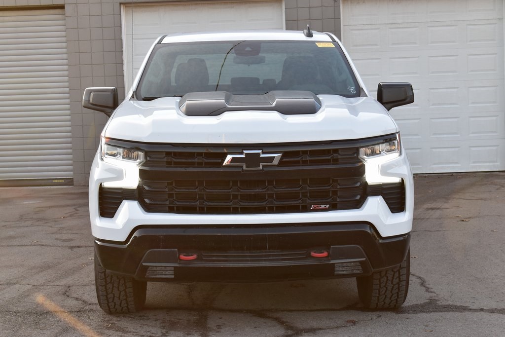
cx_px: 252
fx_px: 1010
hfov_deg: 28.1
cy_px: 168
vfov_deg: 18.9
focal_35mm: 72
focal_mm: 48
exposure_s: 1/80
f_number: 8
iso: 400
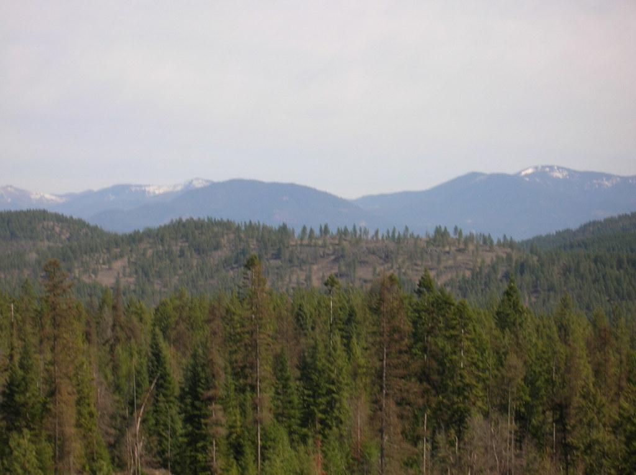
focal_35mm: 102
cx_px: 318
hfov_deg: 19.3
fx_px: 1872
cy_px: 238
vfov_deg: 14.5
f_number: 8.2
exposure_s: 1/134
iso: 50
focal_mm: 17.1
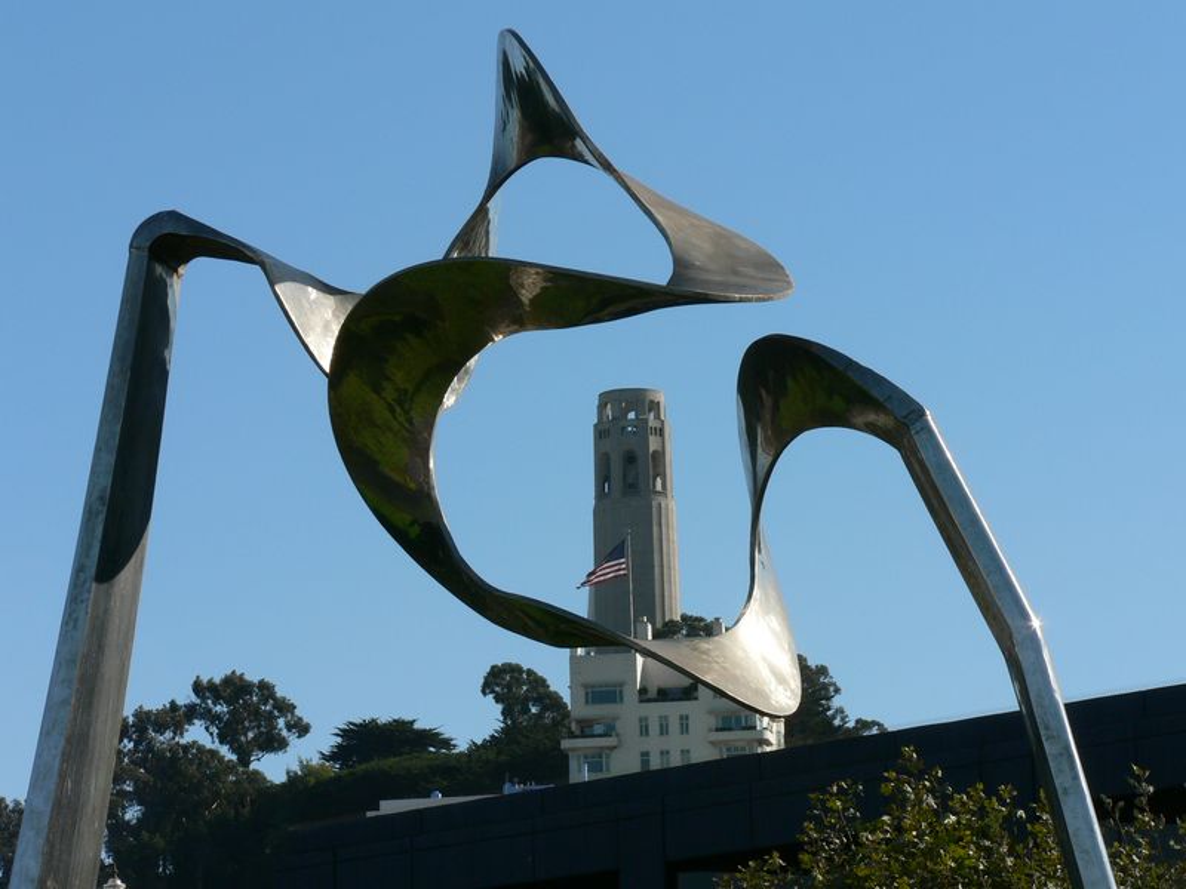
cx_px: 593
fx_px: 5516
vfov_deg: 9.2
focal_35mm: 161
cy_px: 444
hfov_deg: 12.3
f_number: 5.6
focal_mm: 26.8
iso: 80
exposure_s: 1/400
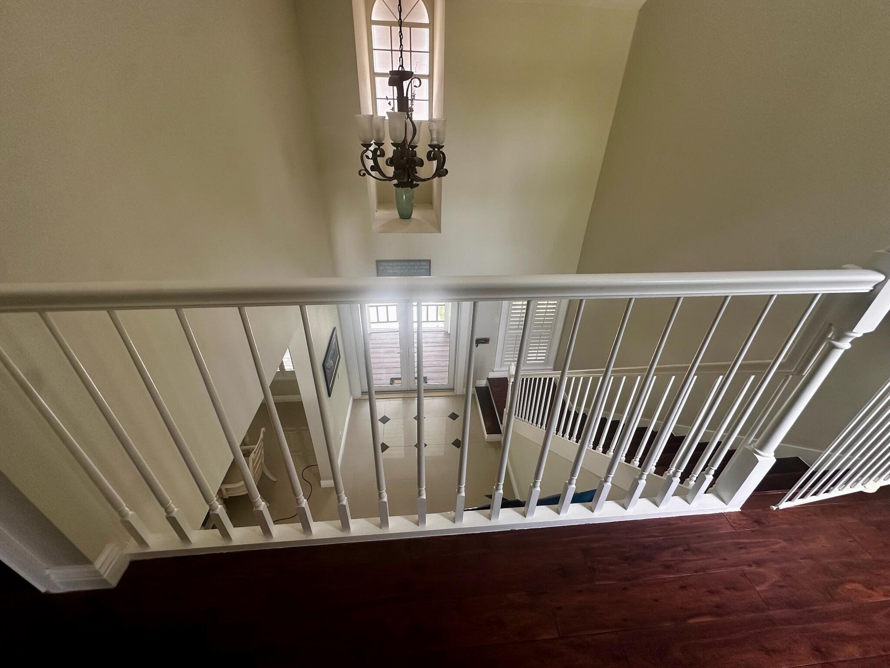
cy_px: 334
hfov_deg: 102.1
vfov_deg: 85.7
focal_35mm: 14
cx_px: 445
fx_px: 360
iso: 125
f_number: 2.2
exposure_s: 1/99
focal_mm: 2.22
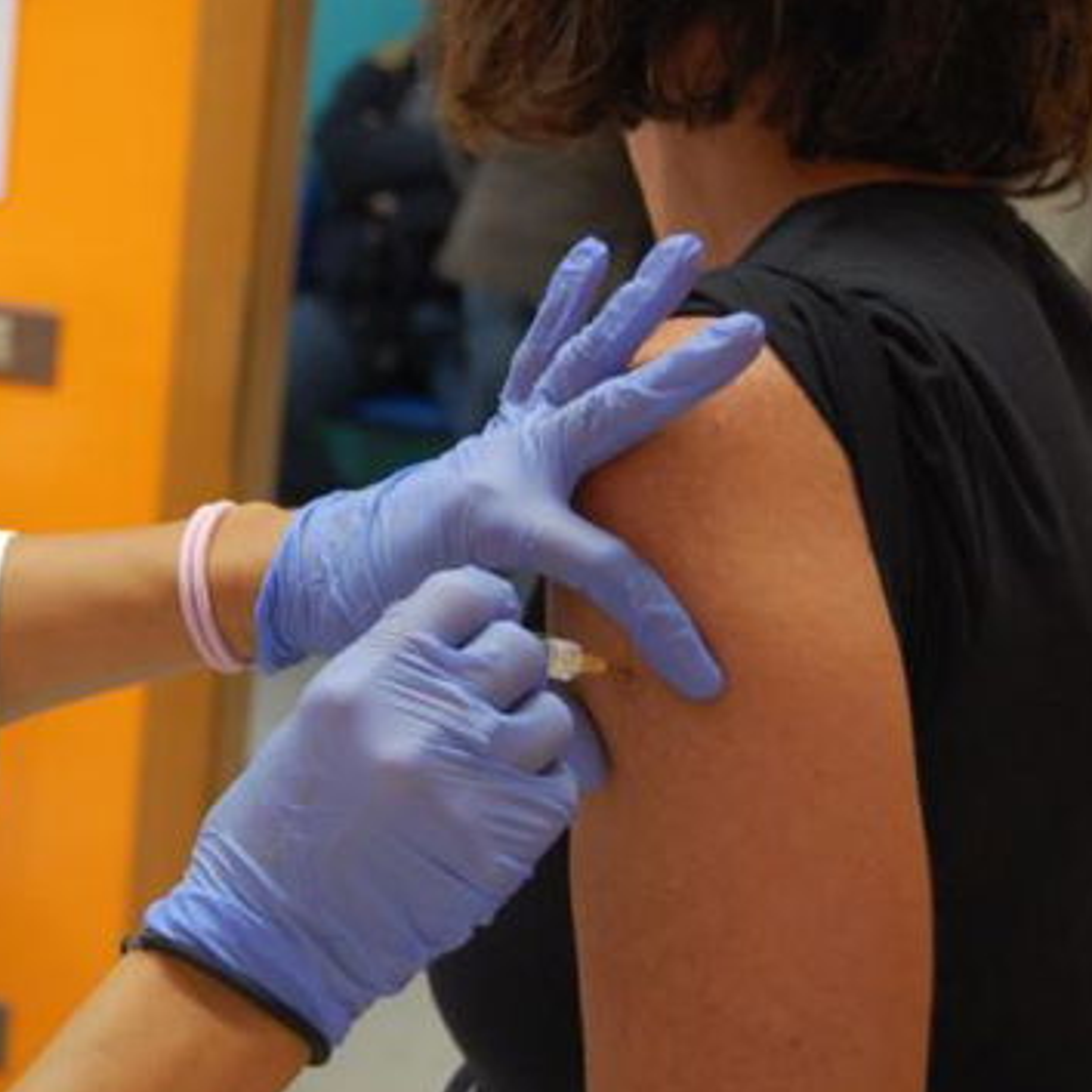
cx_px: 259
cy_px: 532
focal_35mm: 82
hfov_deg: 20.9
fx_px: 2927
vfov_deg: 21.1
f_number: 5
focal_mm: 38
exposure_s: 1/20
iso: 800
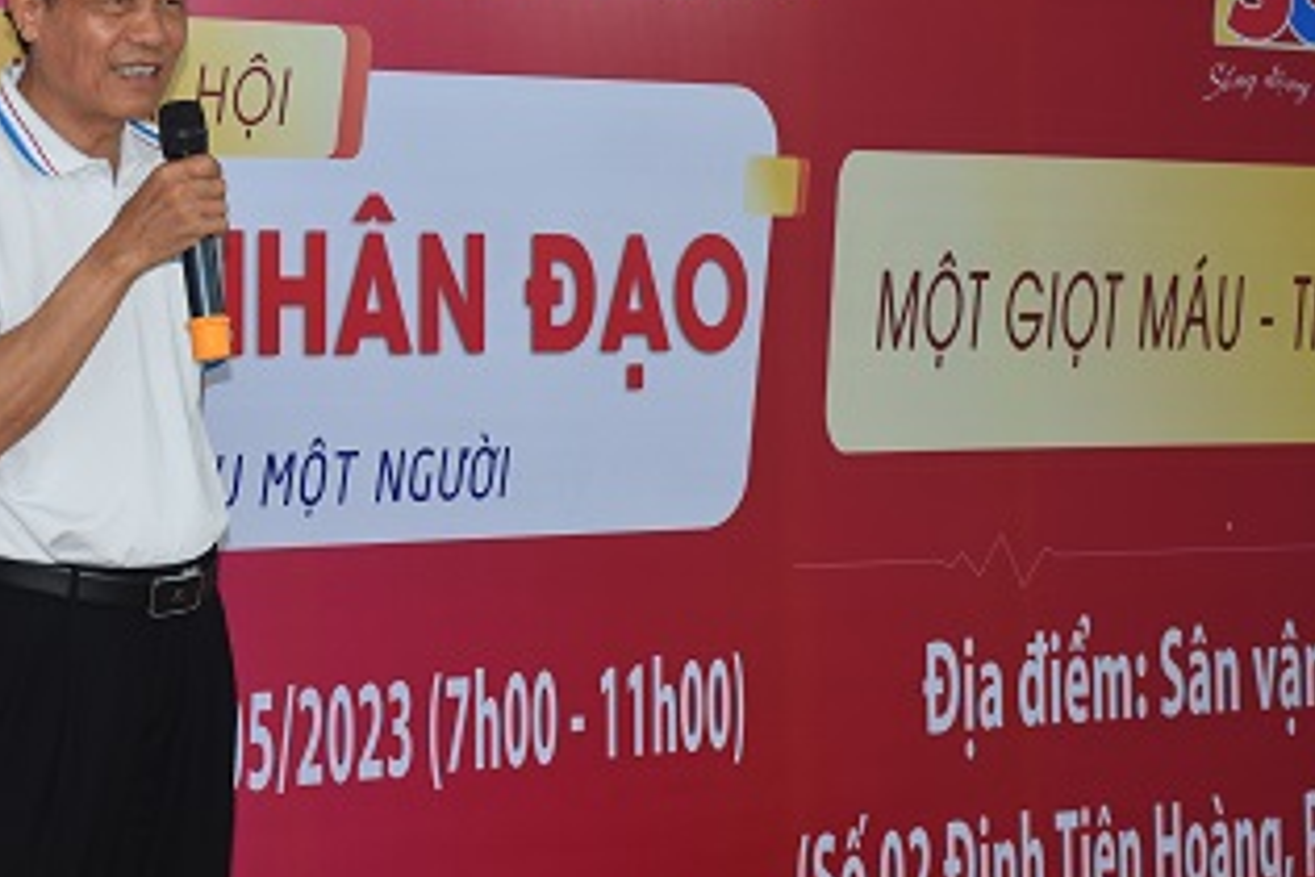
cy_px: 175
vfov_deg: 14.0
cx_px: 409
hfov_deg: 20.9
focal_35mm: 97
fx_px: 3543
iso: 450
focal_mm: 34
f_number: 4.2
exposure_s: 1/60
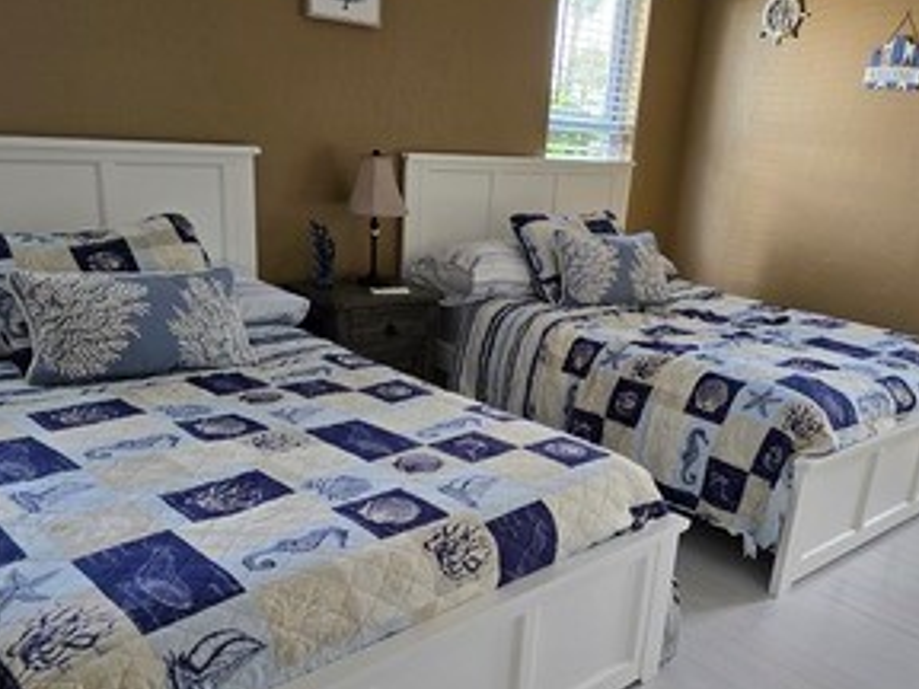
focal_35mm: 32
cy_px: 431
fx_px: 850
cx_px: 498
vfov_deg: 43.8
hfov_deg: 56.7
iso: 200
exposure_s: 1/120
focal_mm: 6.3
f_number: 1.7
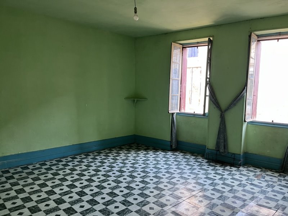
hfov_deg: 67.3
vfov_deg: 53.1
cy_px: 108
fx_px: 216
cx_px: 144
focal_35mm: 26
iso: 200
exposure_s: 1/50
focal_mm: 5.1
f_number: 1.6
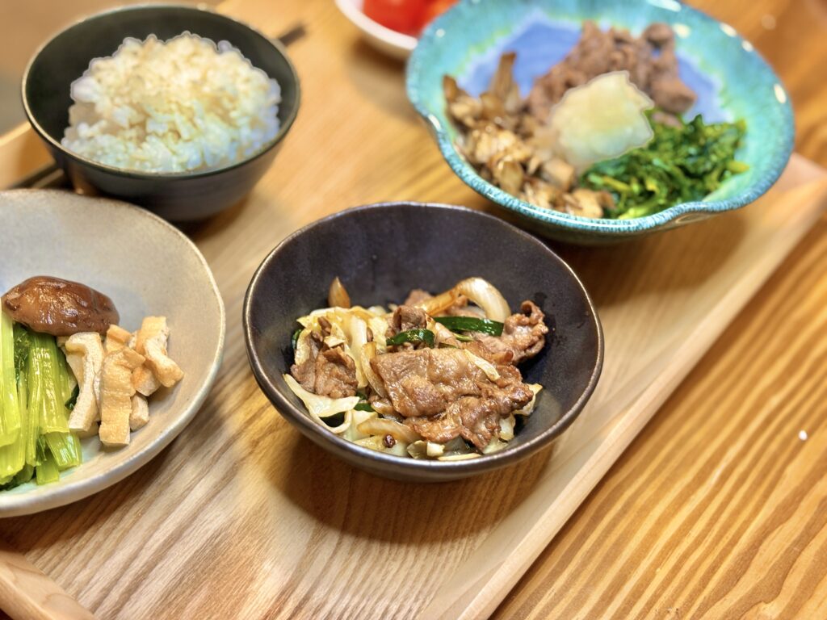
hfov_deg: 36.8
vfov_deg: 28.0
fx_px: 1242
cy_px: 310
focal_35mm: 52
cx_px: 414
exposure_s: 1/40
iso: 100
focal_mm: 5.96
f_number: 1.6
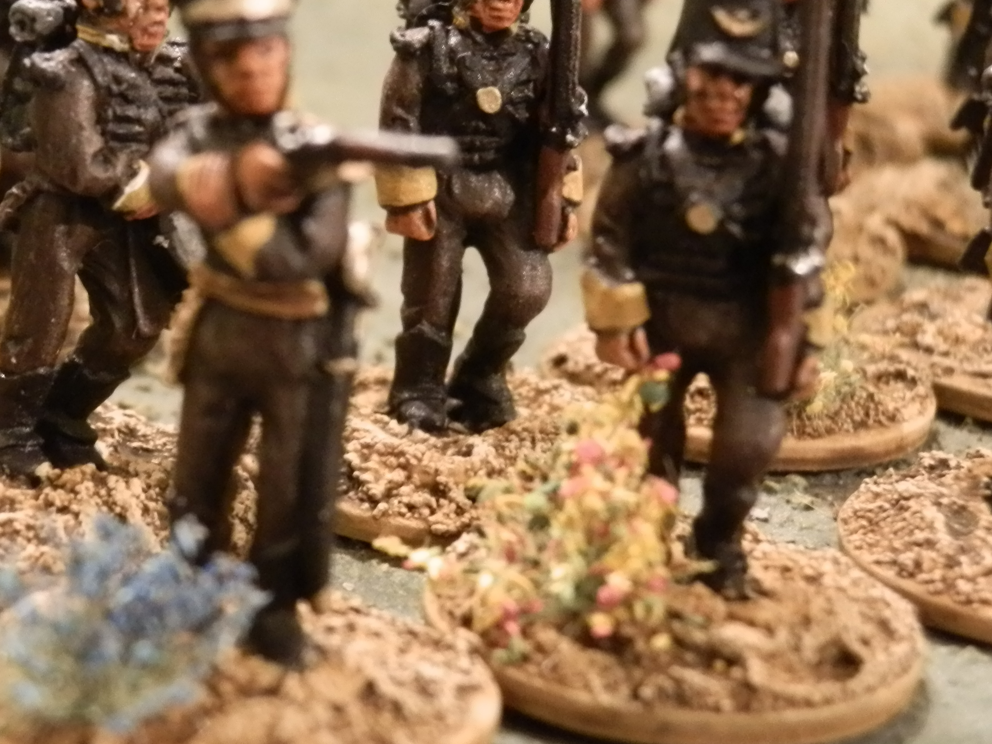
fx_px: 2665
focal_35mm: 93
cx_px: 254
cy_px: 230
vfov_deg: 15.8
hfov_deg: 20.9
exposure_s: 1/4
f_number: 3.7
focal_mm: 10.99
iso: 400
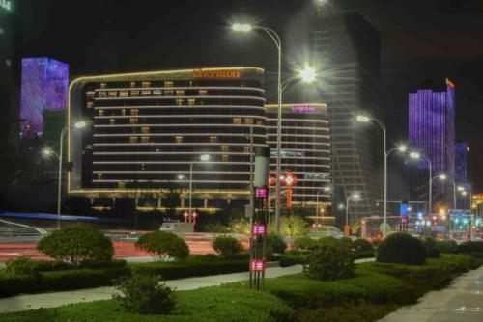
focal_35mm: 68
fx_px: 913
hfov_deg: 29.6
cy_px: 161
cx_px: 242
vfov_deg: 20.0
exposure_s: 5
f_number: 20
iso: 250
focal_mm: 68
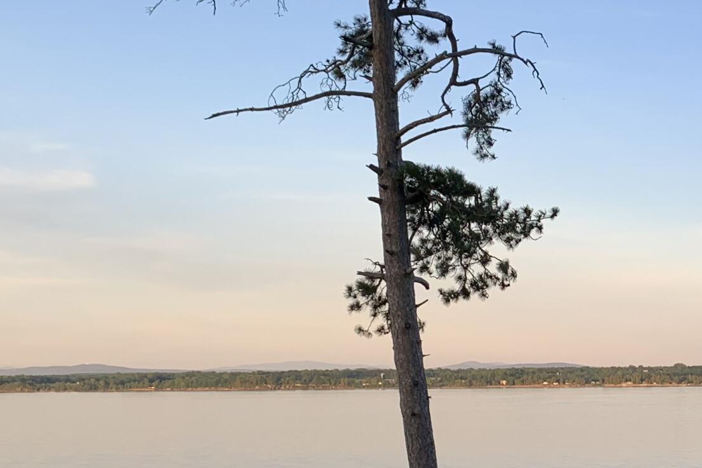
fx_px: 1424
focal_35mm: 73
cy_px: 298
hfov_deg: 26.3
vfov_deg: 18.6
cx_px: 696
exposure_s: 1/448
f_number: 1.8
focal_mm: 4.25
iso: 25
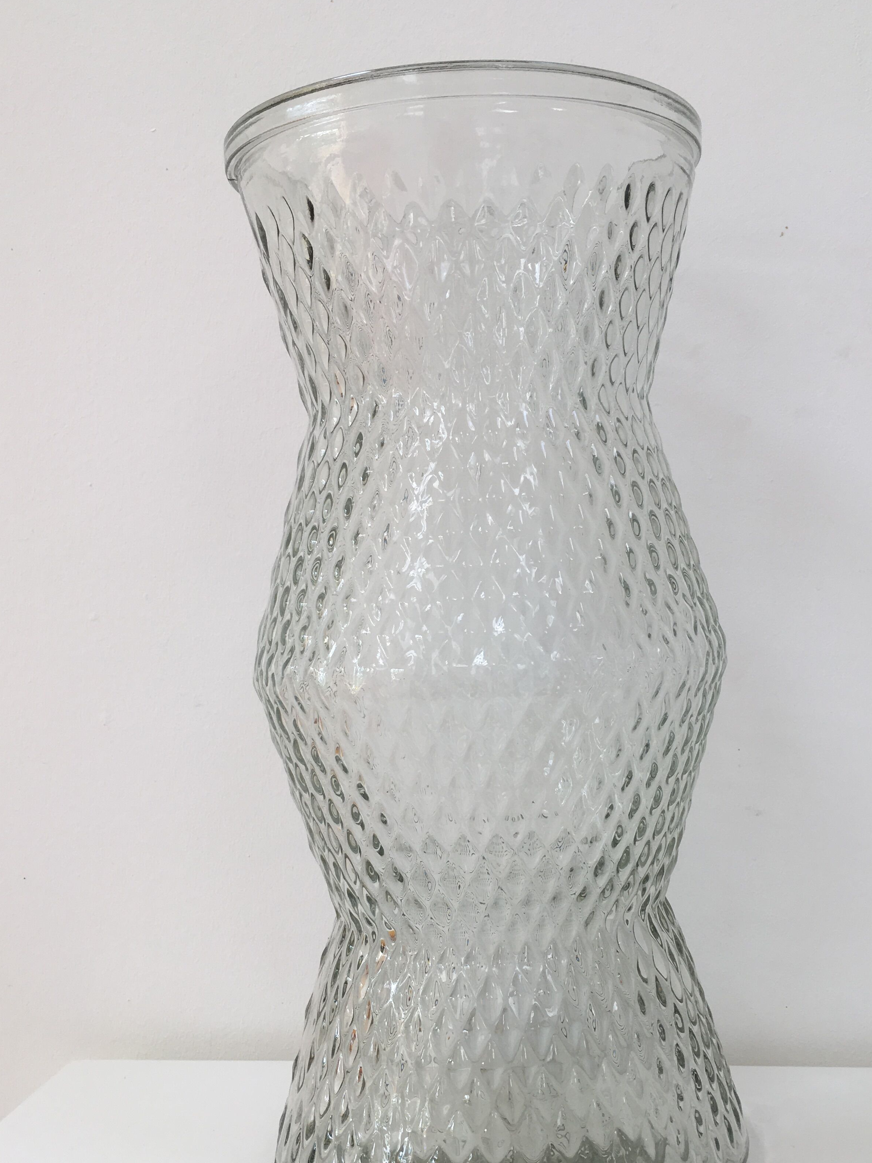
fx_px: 1243
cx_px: 496
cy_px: 657
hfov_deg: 38.6
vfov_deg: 50.0
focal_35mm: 37
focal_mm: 4.15
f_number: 2.2
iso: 25
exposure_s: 1/100
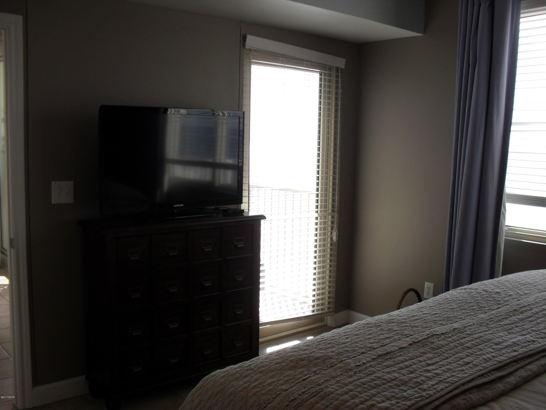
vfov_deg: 40.7
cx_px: 273
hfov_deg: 52.6
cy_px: 205
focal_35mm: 35
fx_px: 552
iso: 100
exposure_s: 1/180
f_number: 3.2
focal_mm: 6.3
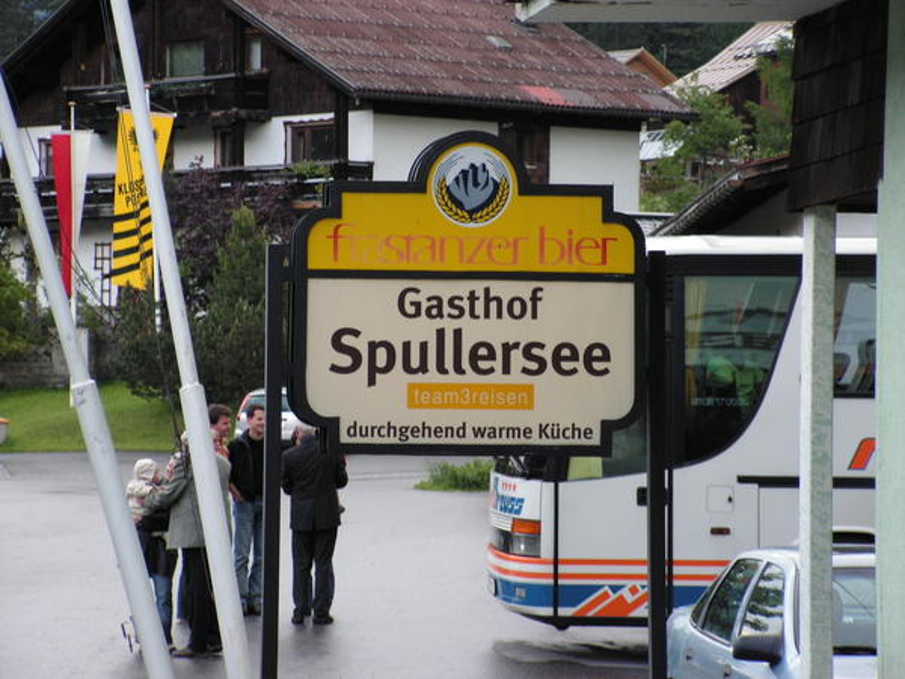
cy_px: 340
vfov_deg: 9.8
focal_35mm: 151
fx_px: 3948
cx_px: 452
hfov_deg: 13.1
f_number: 3.4
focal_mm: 25.2
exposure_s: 1/160
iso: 64
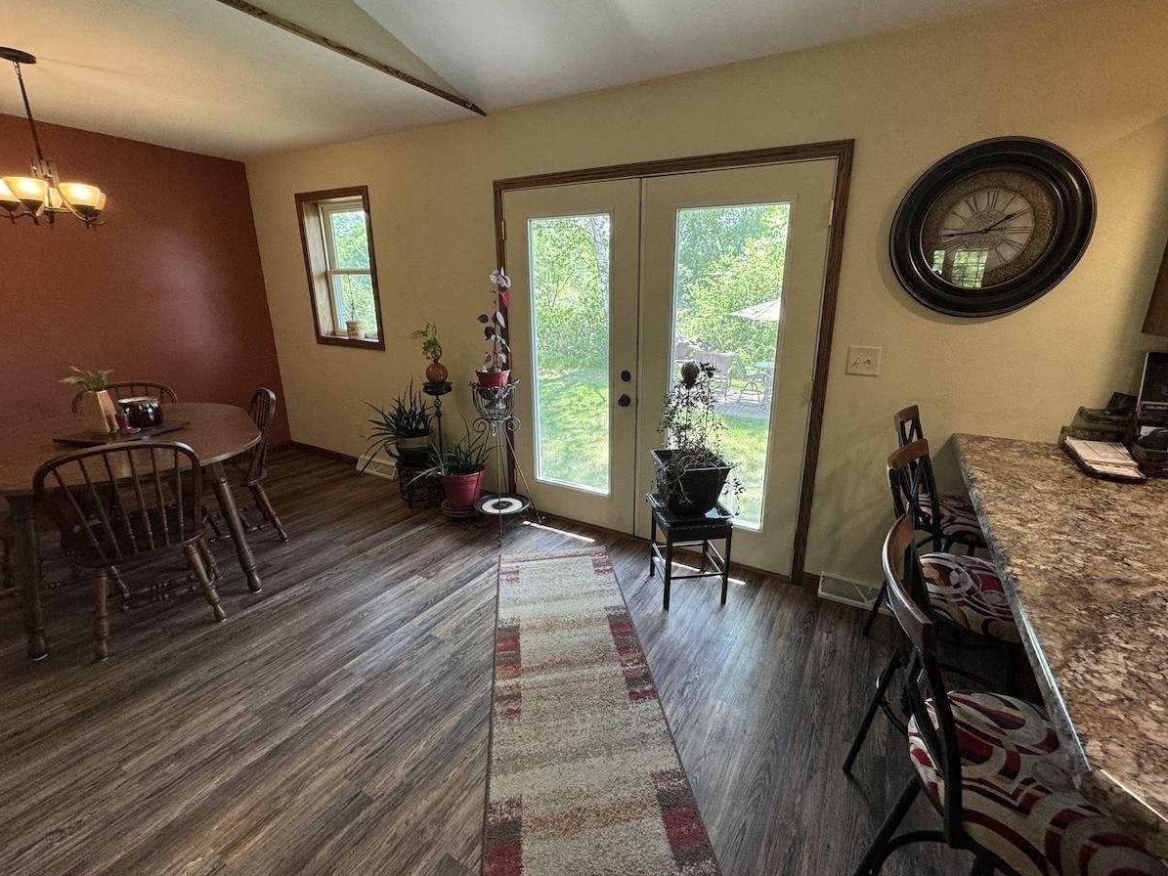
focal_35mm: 15
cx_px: 624
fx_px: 506
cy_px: 430
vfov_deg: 81.7
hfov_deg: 98.0
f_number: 2.2
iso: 160
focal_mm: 2.22
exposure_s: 1/120
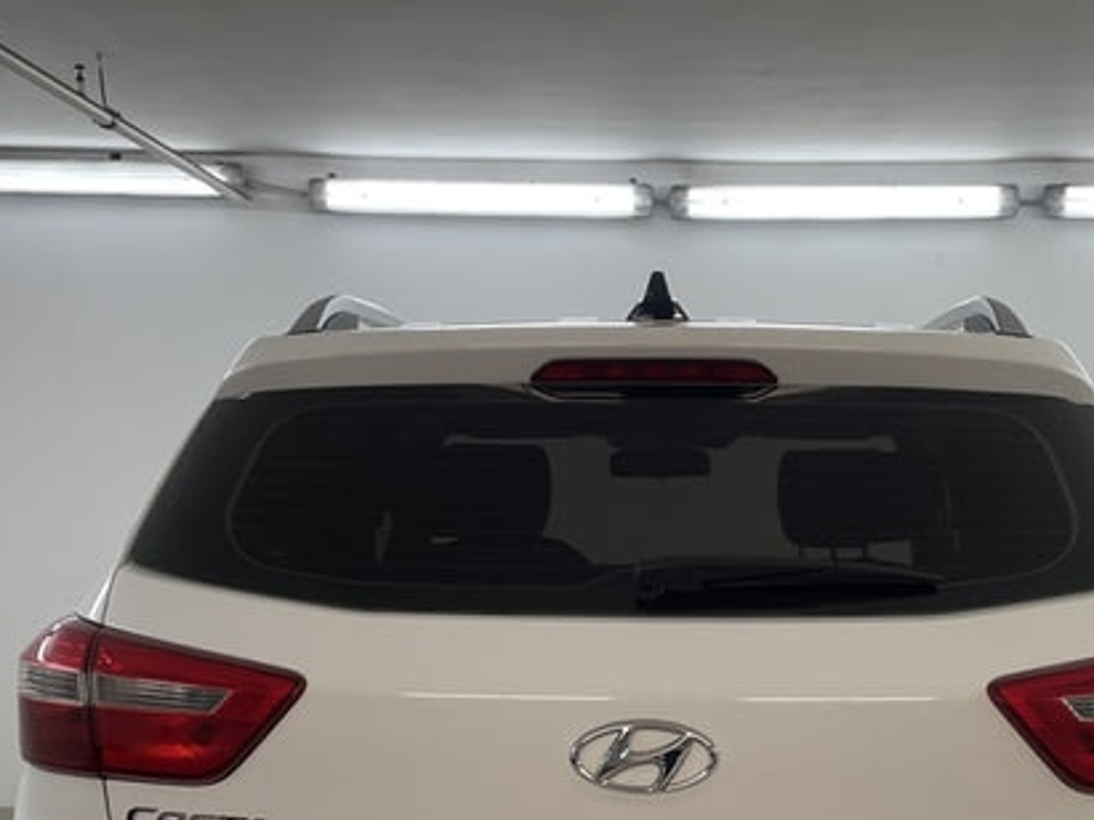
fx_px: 1801
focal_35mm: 57
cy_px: 704
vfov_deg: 25.0
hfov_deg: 33.7
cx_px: 655
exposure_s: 1/100
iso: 40
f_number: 1.6
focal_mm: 4.2
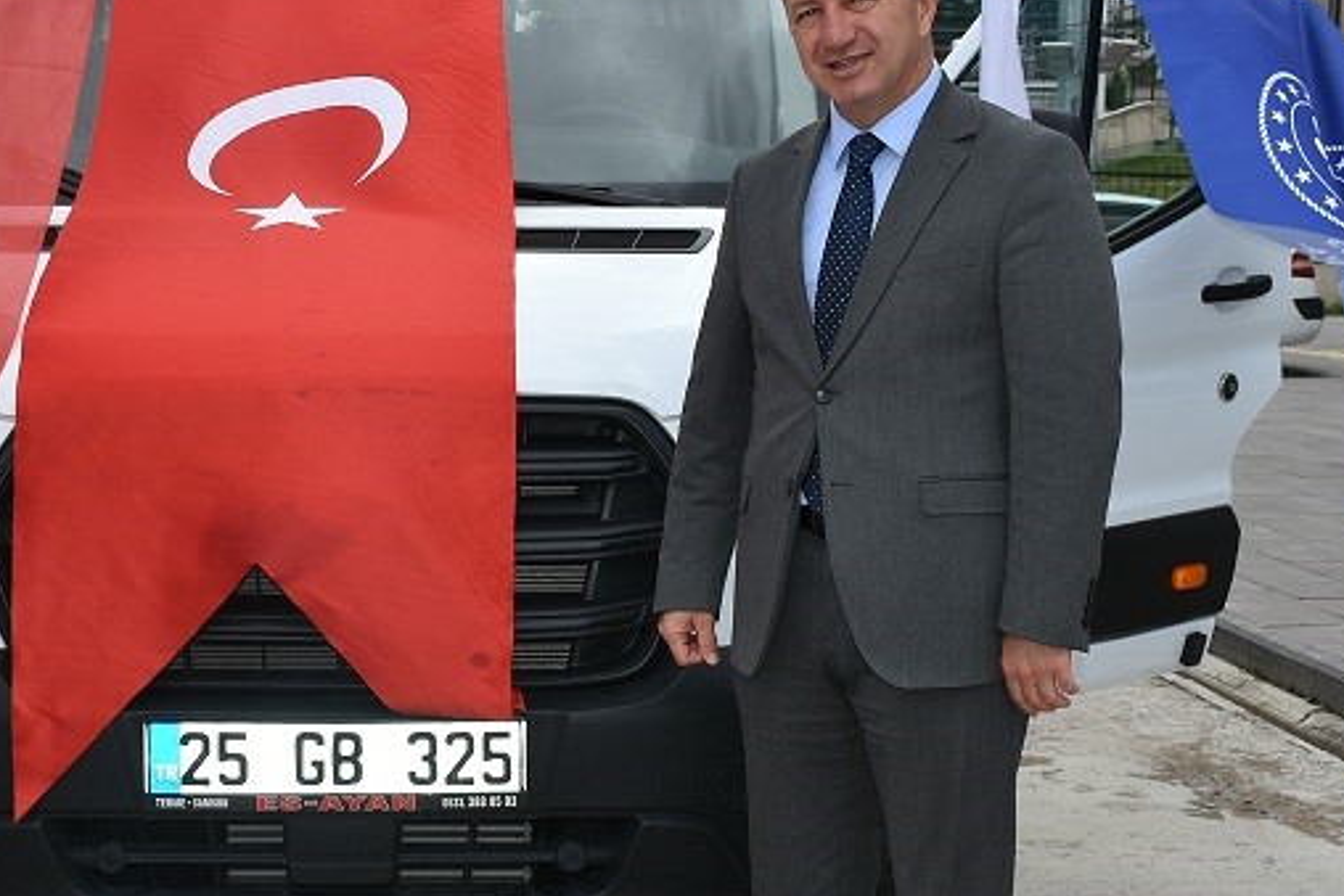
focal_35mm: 73
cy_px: 410
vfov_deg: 18.7
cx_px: 500
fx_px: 2726
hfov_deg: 27.6
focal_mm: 22
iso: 100
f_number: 7.1
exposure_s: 1/250
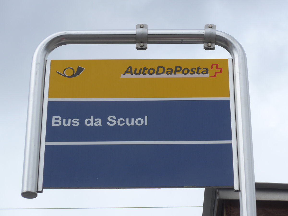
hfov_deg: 17.9
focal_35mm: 110
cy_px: 108
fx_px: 915
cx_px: 144
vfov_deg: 13.5
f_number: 4.9
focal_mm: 21.6
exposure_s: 1/640
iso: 80
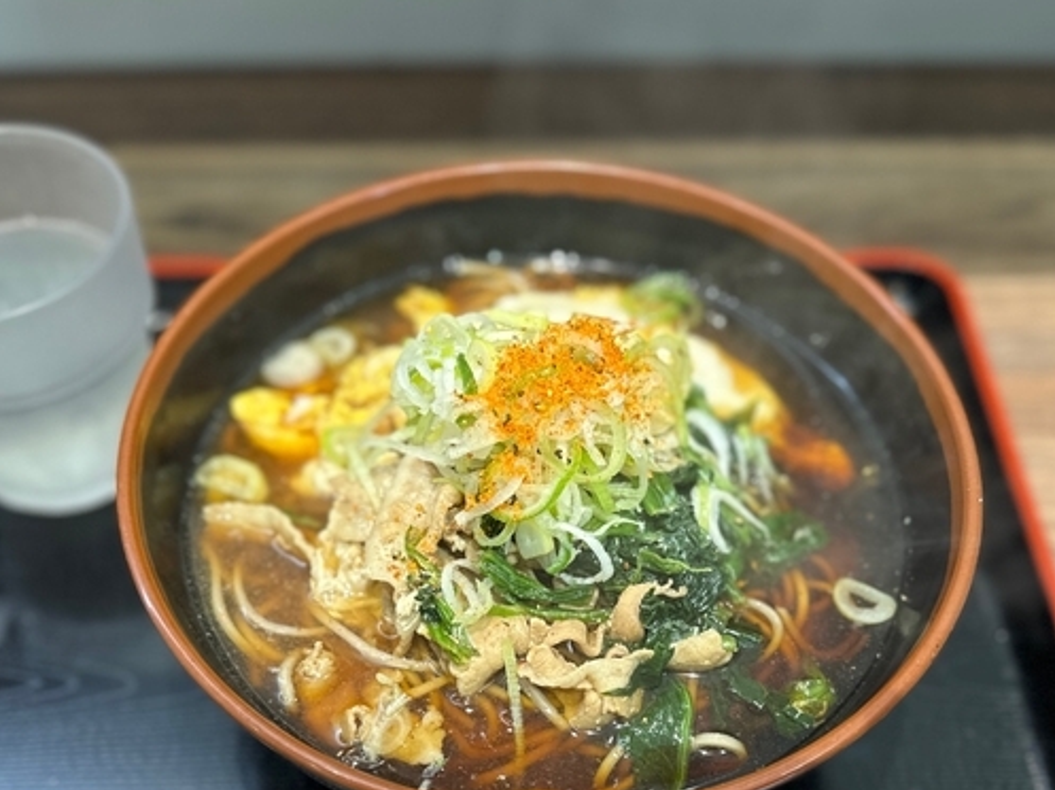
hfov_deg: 61.2
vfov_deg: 47.9
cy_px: 467
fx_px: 883
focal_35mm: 29
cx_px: 420
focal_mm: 6.86
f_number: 1.78
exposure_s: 1/100
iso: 160
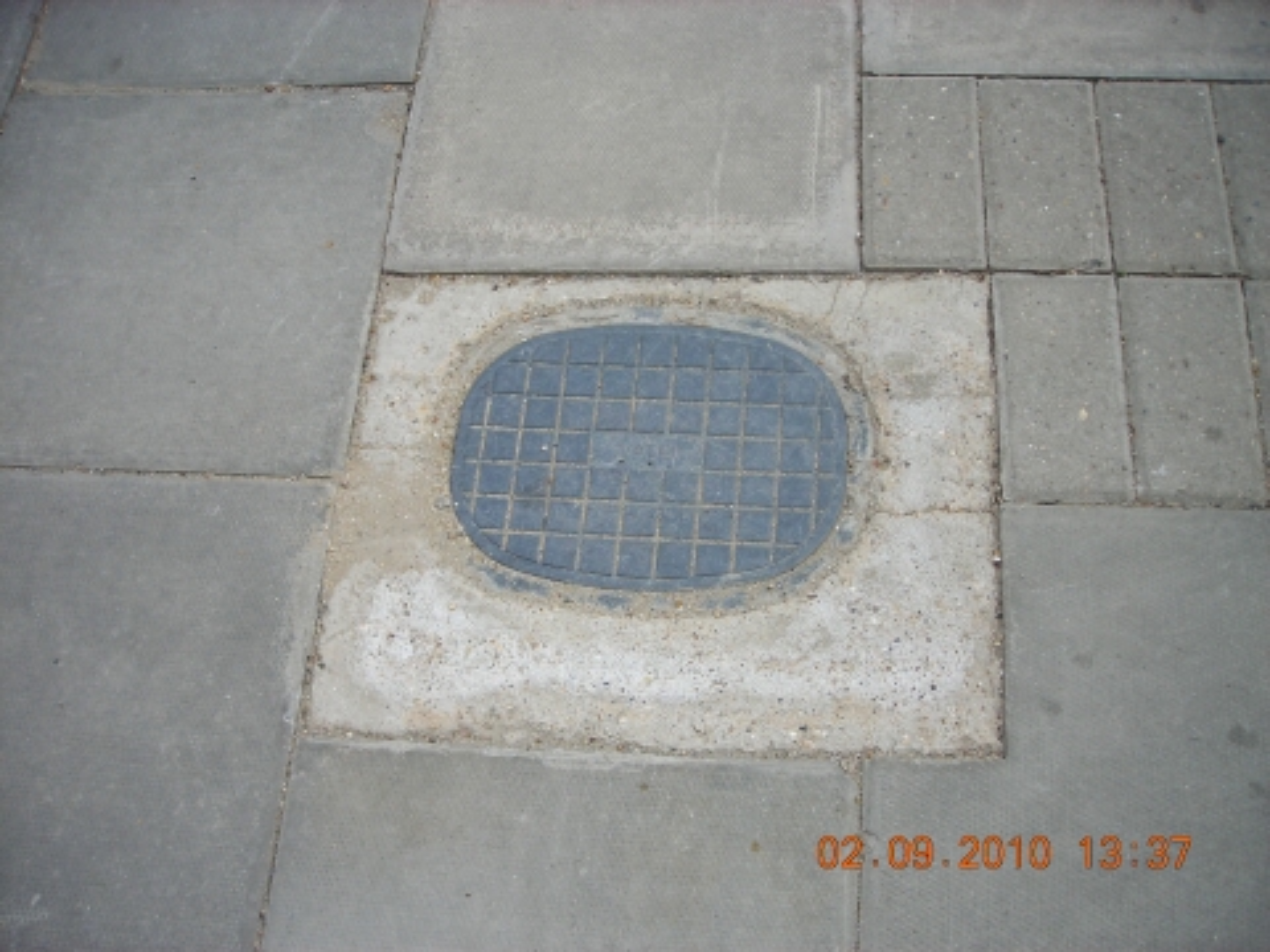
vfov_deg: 37.7
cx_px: 635
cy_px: 476
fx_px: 1394
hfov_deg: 49.0
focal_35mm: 38
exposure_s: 1/363
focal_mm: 6.3
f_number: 3.2
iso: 50
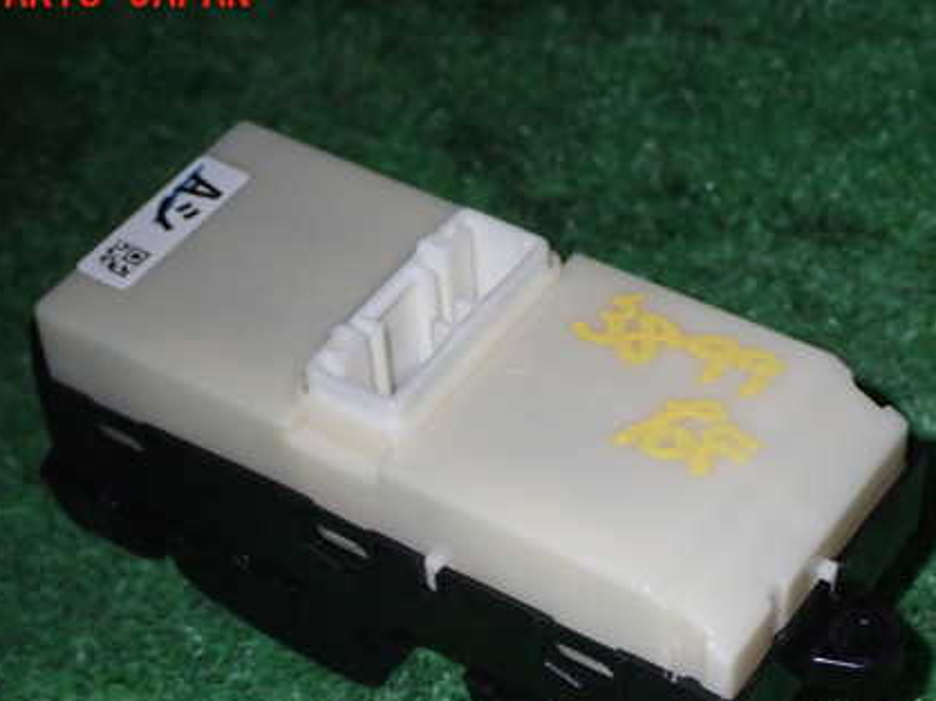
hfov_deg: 22.0
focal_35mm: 89
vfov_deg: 16.5
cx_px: 515
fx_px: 2405
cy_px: 468
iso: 640
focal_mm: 11.09
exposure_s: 1/60
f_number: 10
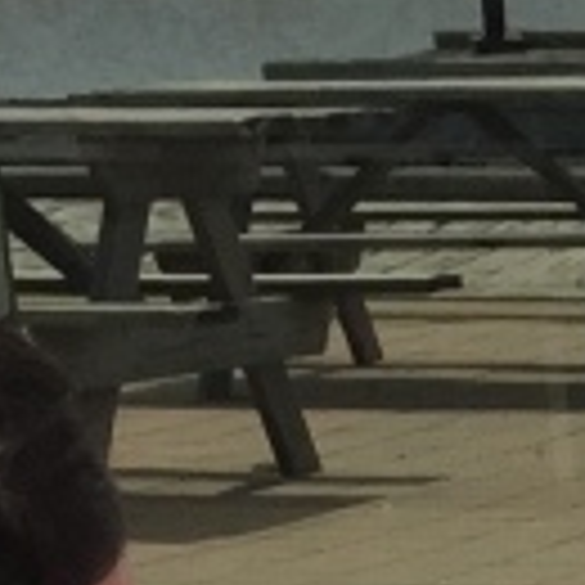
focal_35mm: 236
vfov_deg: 6.8
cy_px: 1642
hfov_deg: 6.8
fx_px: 4512
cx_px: 1652
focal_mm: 4.15
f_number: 2.2
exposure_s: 1/2198
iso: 32
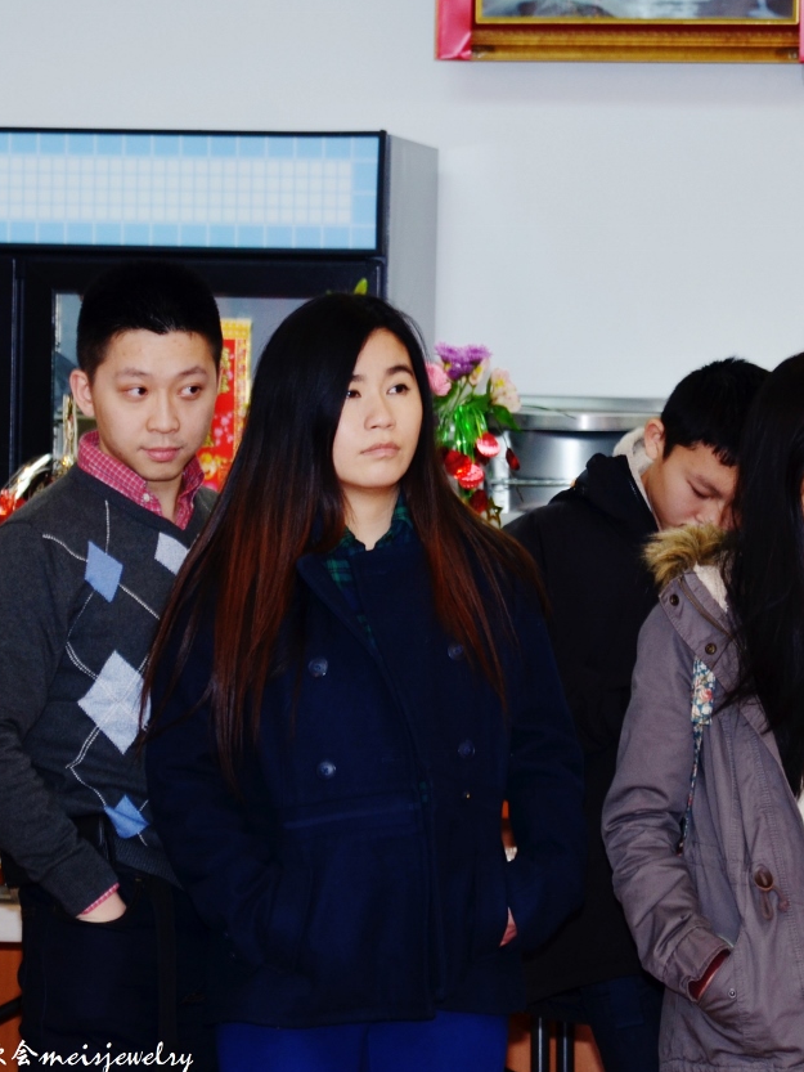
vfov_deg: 8.4
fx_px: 7299
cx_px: 343
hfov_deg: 6.3
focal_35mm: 236
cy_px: 530
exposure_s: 1/60
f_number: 5.6
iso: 200
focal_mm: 105
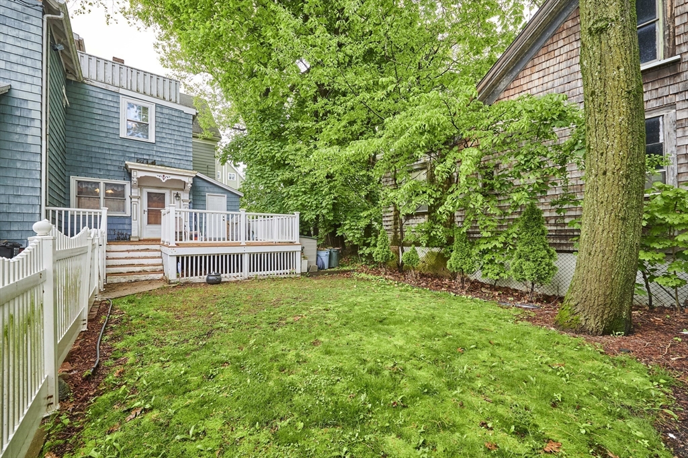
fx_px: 267
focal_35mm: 14
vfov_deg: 81.1
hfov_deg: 104.3
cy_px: 229
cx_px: 344
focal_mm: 14
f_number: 8
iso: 800
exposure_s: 1/125
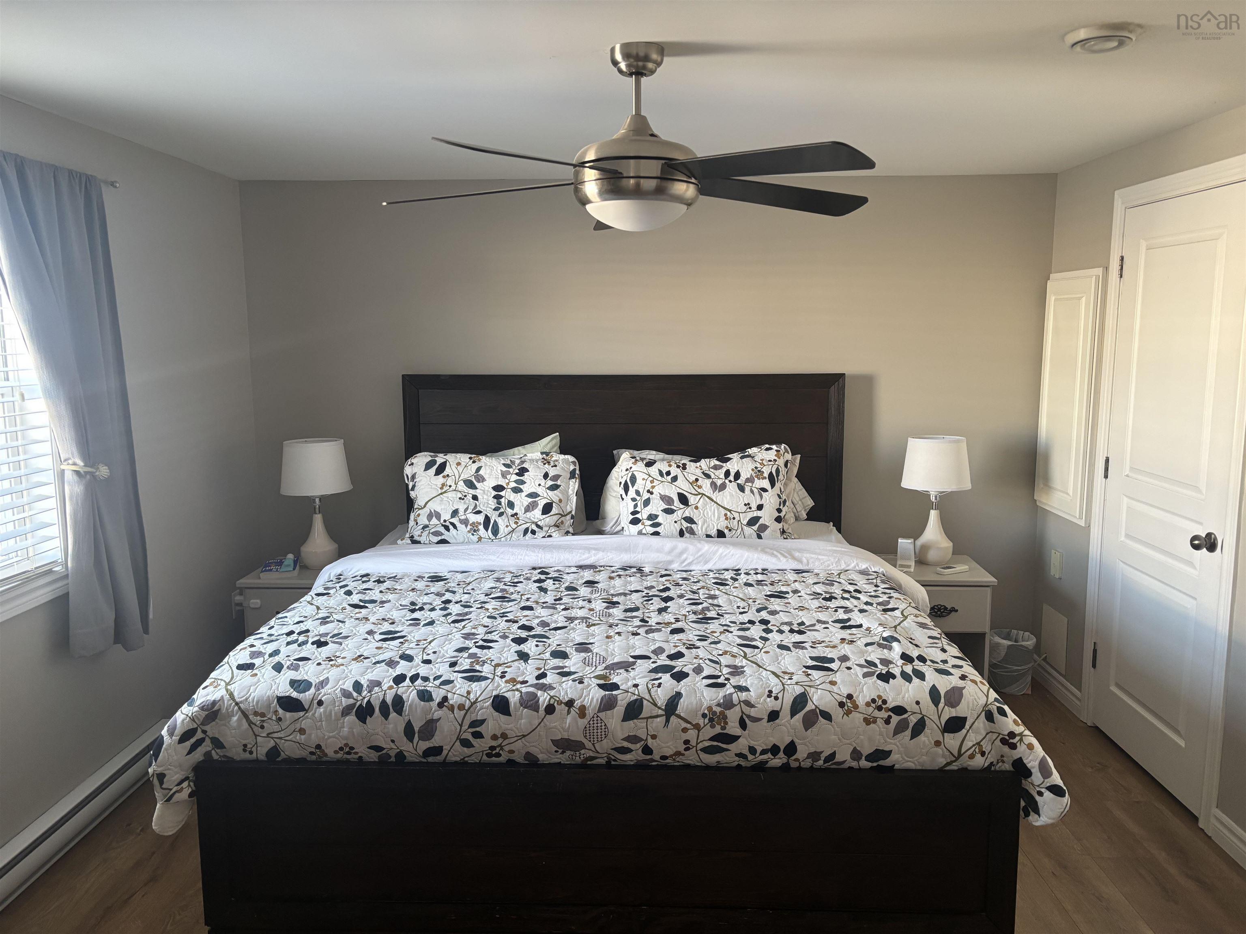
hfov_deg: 67.3
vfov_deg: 53.1
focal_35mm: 26
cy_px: 467
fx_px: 936
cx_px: 623
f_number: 1.6
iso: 160
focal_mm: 5.96
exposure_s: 1/60
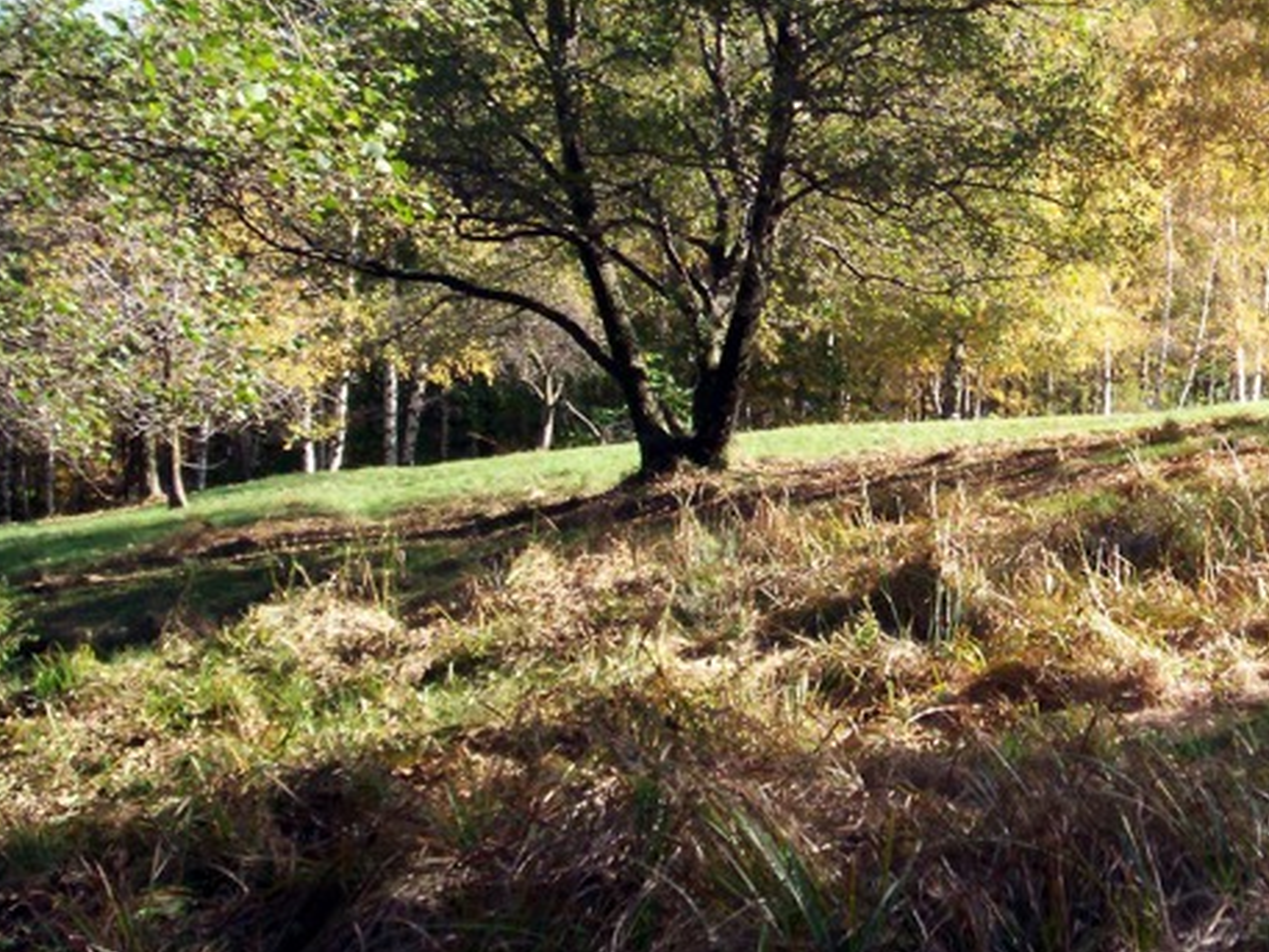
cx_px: 1072
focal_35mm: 63
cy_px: 291
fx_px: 2310
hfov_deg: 29.8
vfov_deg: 23.2
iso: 100
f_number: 4.5
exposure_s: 1/148
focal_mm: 5.9
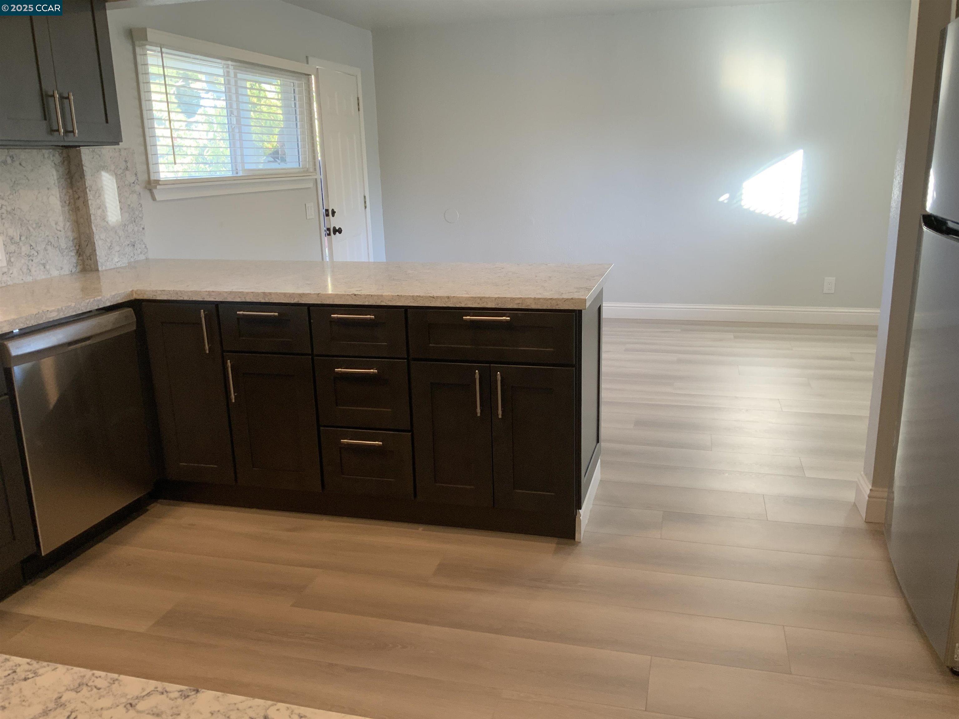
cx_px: 480
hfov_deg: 61.7
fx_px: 803
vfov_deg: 48.2
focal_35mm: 29
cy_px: 360
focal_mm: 3
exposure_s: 1/60
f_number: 1.8
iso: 64
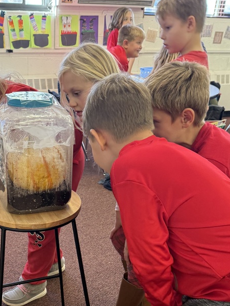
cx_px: 68
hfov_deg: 34.7
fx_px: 363
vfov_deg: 43.7
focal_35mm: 41
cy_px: 243
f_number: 1.78
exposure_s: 1/60
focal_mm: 6.76
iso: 200
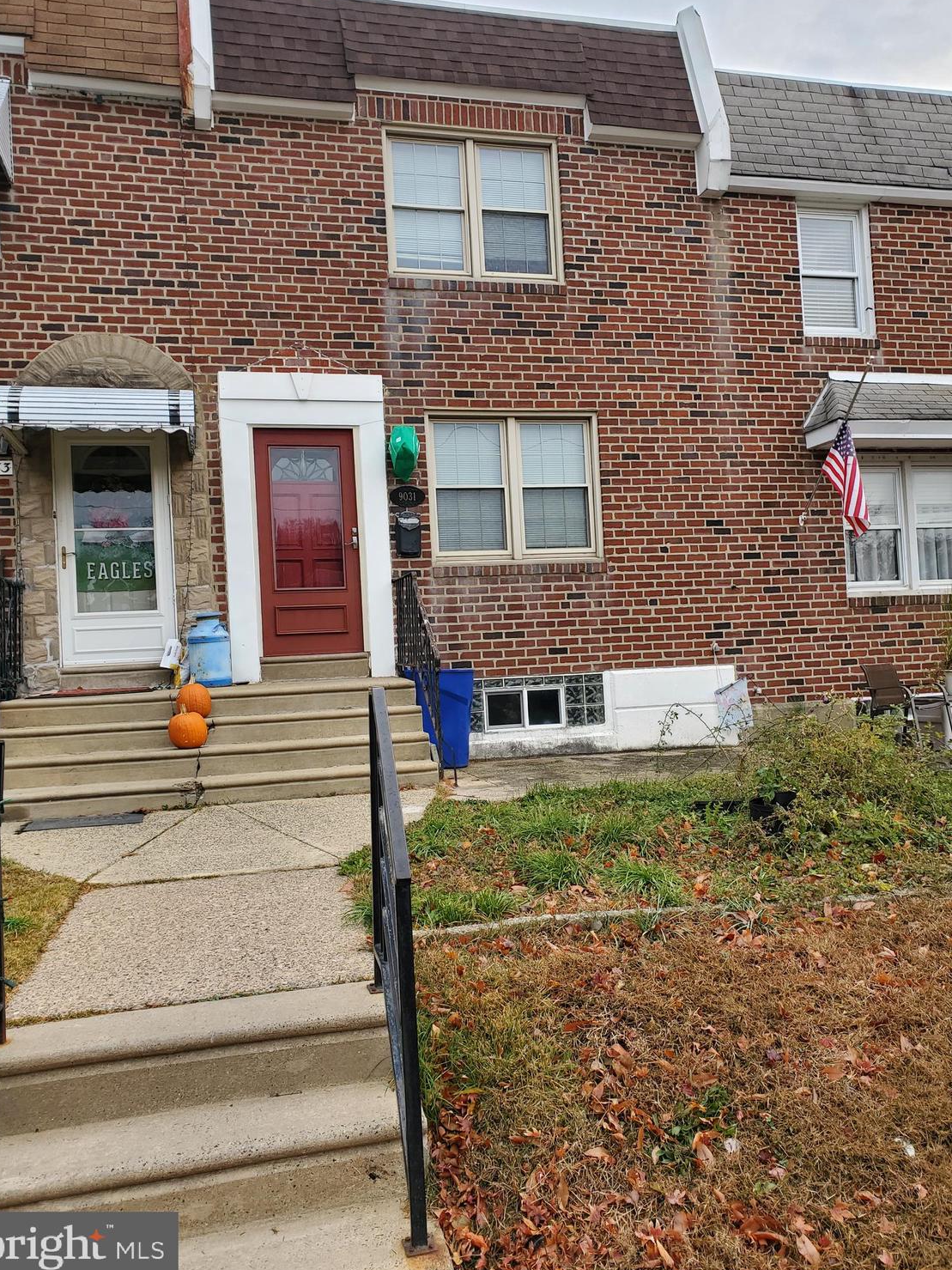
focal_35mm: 27
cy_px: 623
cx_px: 458
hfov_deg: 51.3
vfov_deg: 65.3
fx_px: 990
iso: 50
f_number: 2.4
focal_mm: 4.3
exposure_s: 1/259
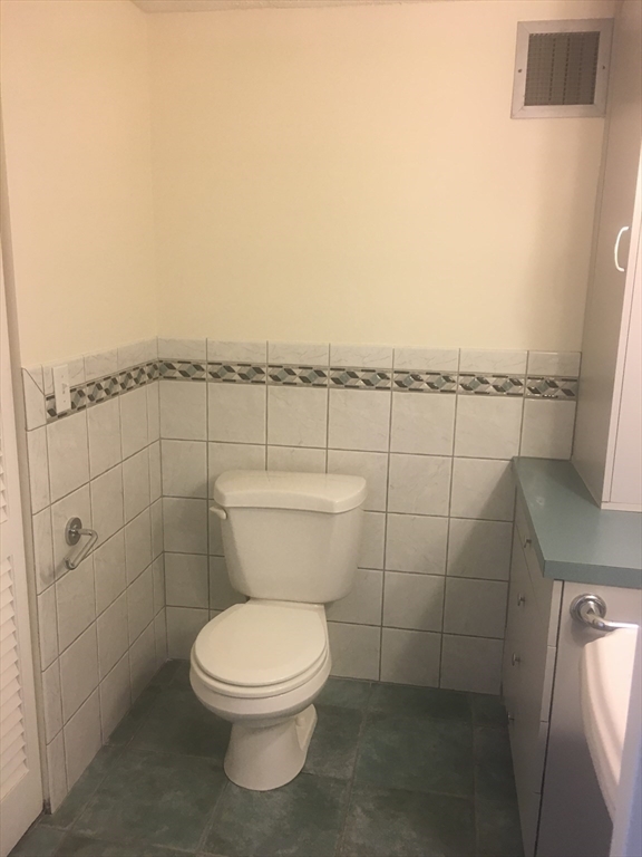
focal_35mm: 29
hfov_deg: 48.2
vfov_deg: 61.7
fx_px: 717
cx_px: 321
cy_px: 428
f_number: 2.2
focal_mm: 4.15
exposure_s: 1/30
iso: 40
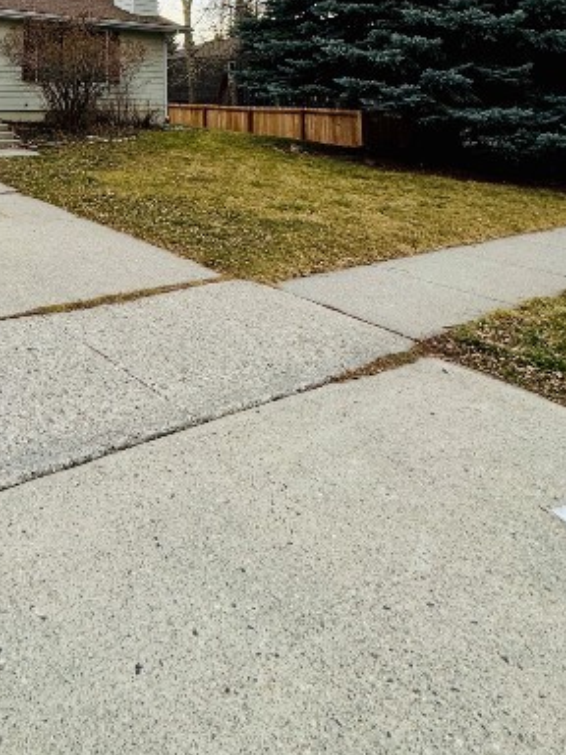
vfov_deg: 51.4
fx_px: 610
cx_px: 31
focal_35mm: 28
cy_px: 6
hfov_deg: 44.2
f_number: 2.2
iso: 40
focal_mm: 2.22
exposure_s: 1/280
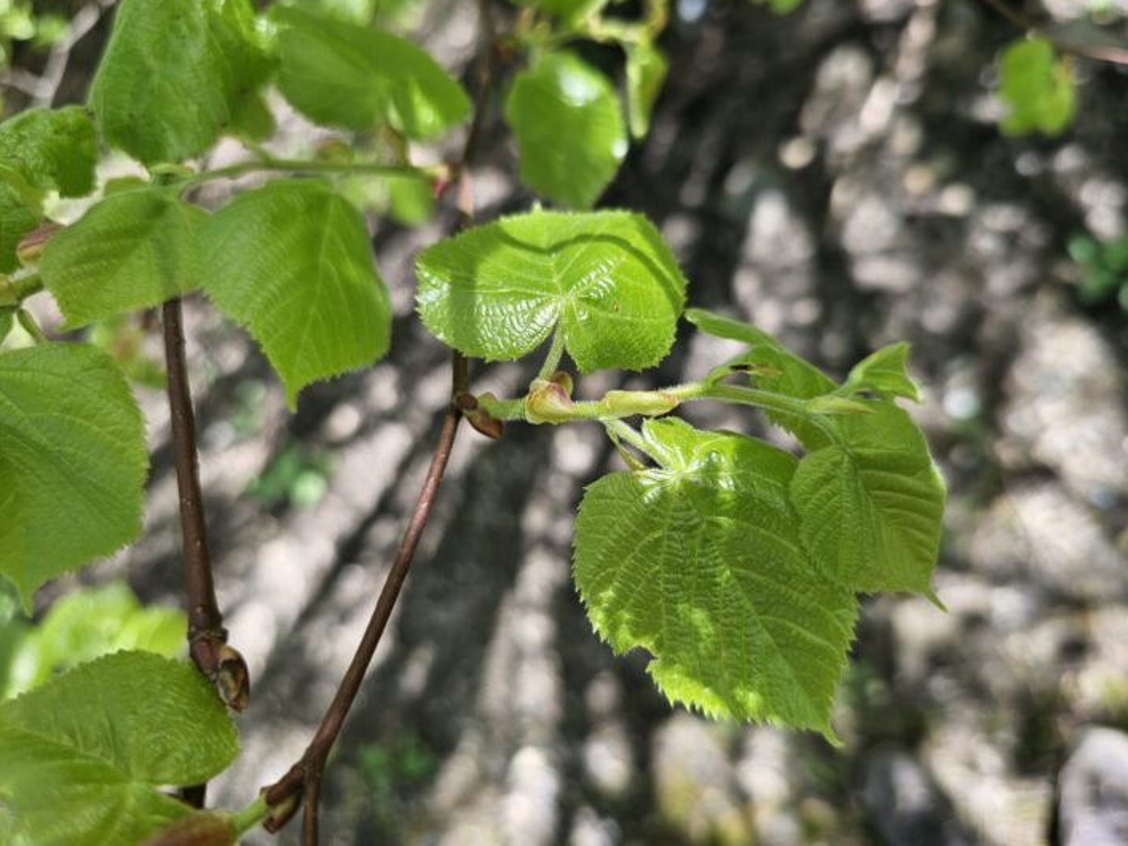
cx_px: 608
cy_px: 413
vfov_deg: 54.9
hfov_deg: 69.3
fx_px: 815
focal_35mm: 25
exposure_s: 1/105
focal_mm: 6.3
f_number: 1.7
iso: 10
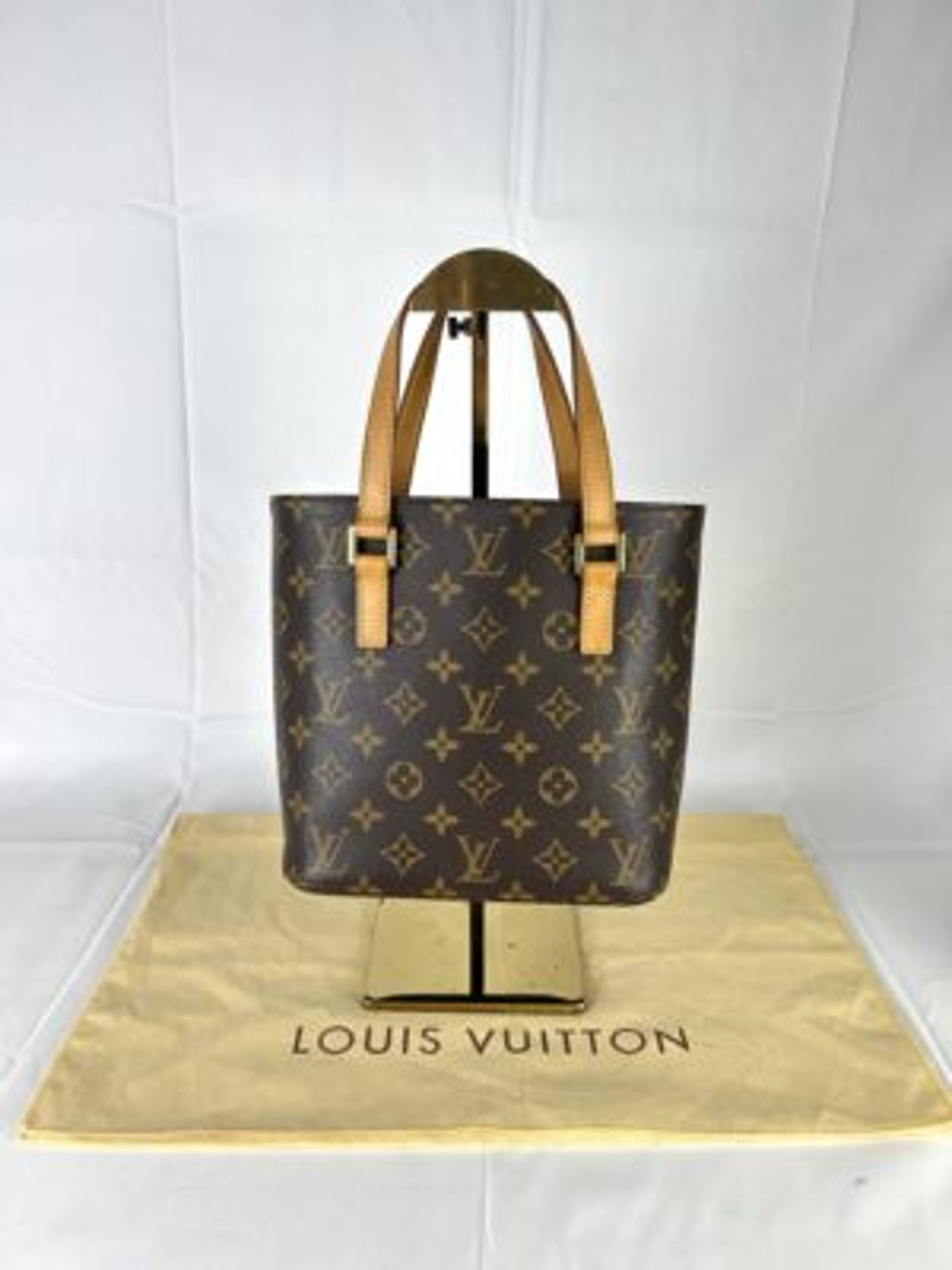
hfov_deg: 53.1
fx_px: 953
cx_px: 476
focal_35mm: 26
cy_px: 635
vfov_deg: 67.3
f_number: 1.5
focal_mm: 5.7
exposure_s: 1/100
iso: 40
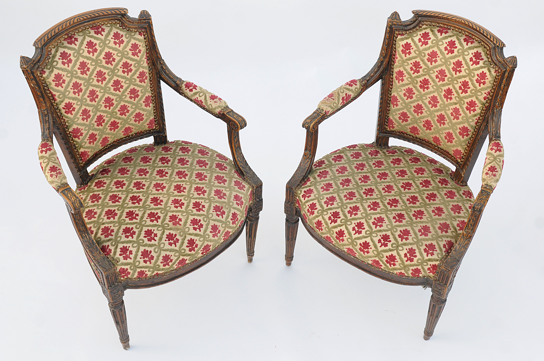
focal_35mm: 36
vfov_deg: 36.8
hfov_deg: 53.2
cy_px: 180
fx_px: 543
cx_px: 272
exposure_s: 1/160
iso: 400
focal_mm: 24
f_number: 5
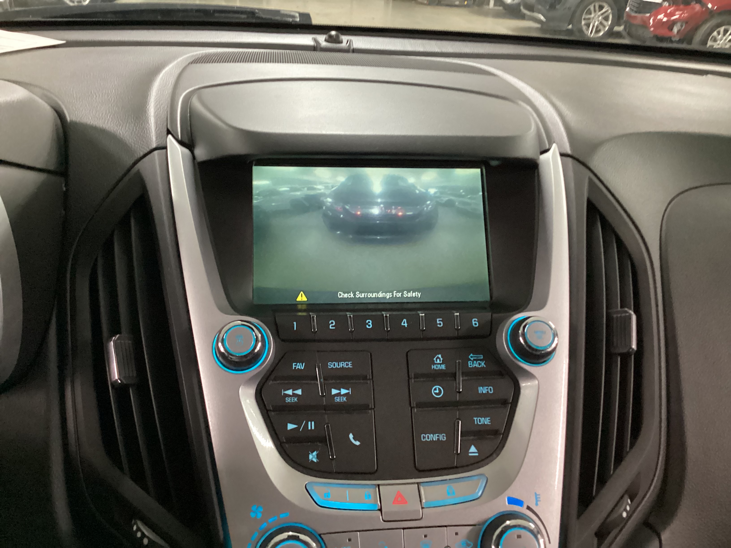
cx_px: 366
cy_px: 274
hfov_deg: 58.4
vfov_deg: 45.4
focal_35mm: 31
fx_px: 655
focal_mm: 3.3
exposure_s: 1/30
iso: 500
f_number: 2.4
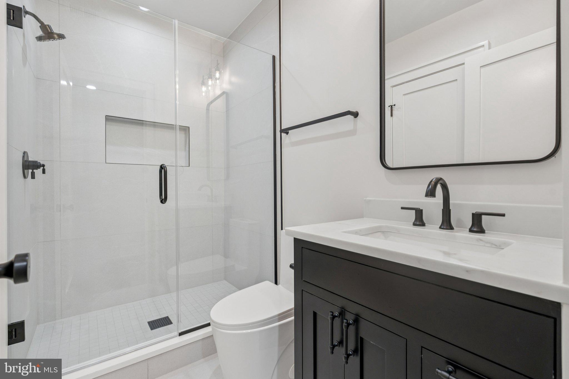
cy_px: 190
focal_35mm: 16
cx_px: 284
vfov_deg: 73.7
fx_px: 253
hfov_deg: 96.7
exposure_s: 1/13
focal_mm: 16
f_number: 7.1
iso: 250
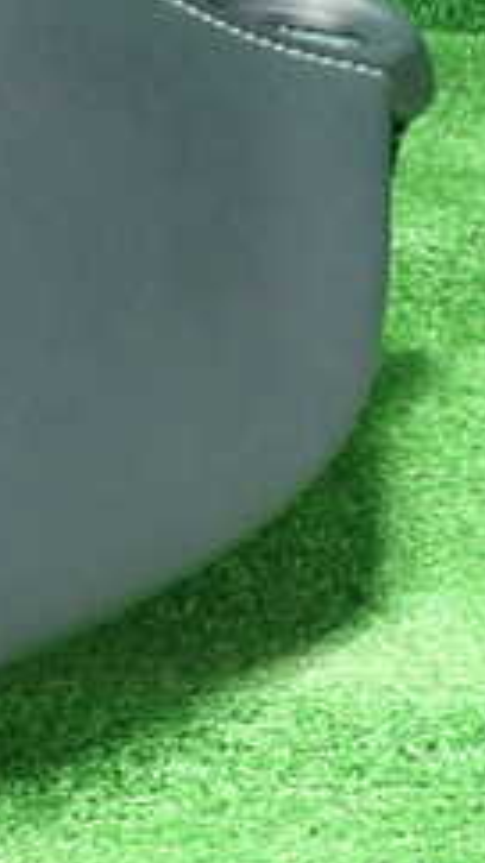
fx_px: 1853
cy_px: 257
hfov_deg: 13.1
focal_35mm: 81
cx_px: -460
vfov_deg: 26.0
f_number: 2.3
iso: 800
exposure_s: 1/60
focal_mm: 5.5
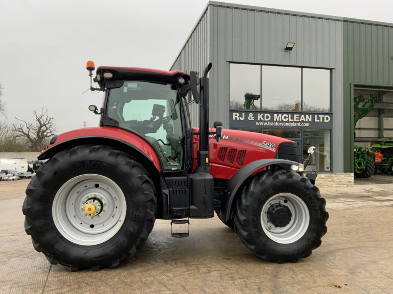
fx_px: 329
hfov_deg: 61.7
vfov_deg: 48.2
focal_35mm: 29
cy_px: 147
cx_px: 196
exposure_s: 1/122
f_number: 1.8
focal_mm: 3
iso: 32
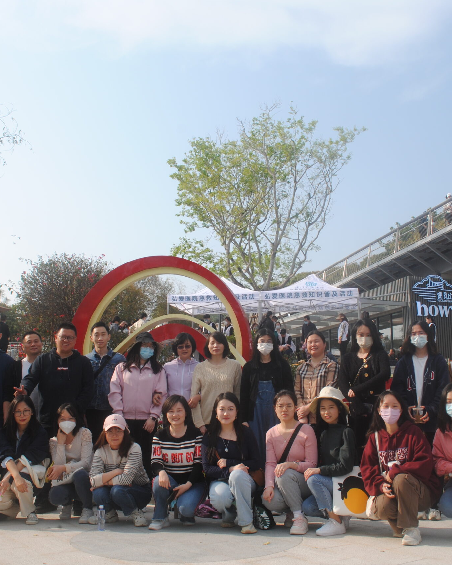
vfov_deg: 47.9
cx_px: 229
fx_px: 635
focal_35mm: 38
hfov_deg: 39.2
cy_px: 283
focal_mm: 18
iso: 100
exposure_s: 1/250
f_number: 8
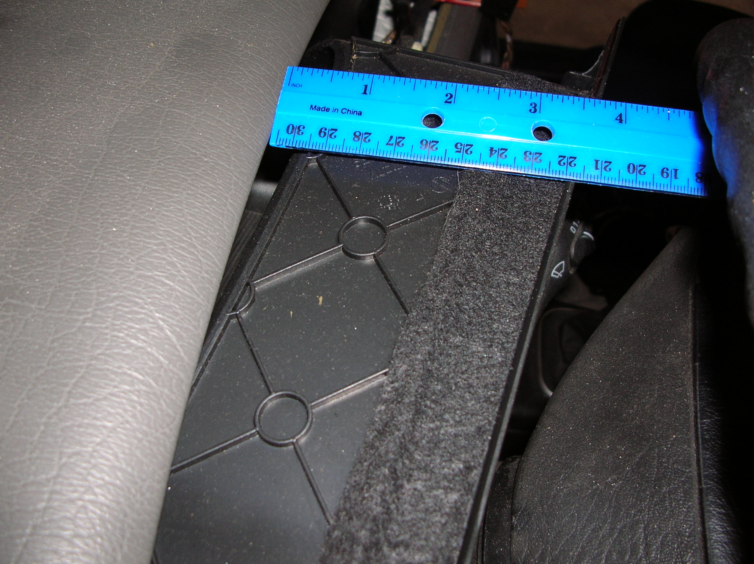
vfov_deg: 40.6
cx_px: 377
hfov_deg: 52.7
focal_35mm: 35
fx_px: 762
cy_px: 282
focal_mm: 5.8
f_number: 2.8
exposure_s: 1/60.1
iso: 50
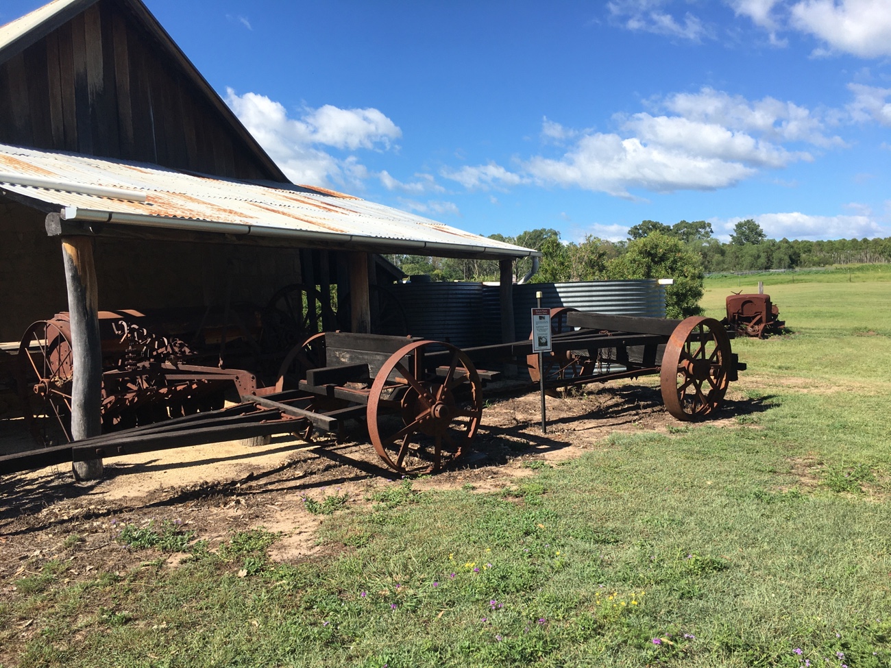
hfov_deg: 61.7
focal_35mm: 29
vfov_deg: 48.2
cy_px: 334
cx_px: 446
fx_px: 746
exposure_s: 1/1399
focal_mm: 4.15
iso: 25
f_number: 2.2
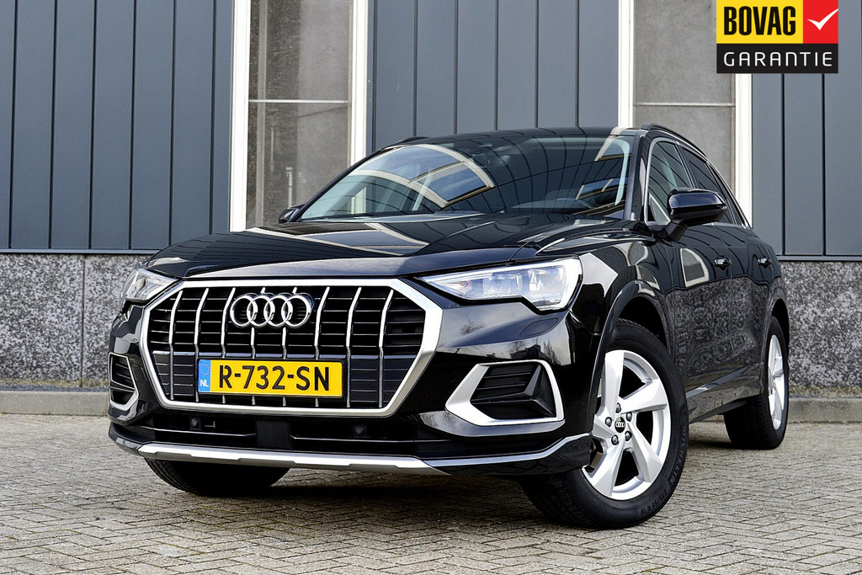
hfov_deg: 37.8
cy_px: 288
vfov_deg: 25.8
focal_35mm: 52
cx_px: 431
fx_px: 1257
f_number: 8
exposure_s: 1/60
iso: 400
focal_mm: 35
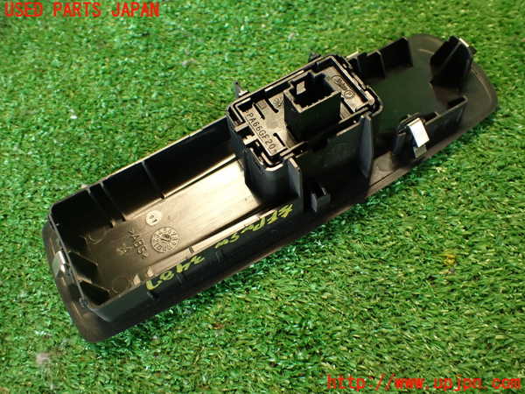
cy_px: 197
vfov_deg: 44.2
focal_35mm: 32
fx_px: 485
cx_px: 262
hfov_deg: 56.8
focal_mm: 5.79
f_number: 2.4
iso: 320
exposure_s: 1/30
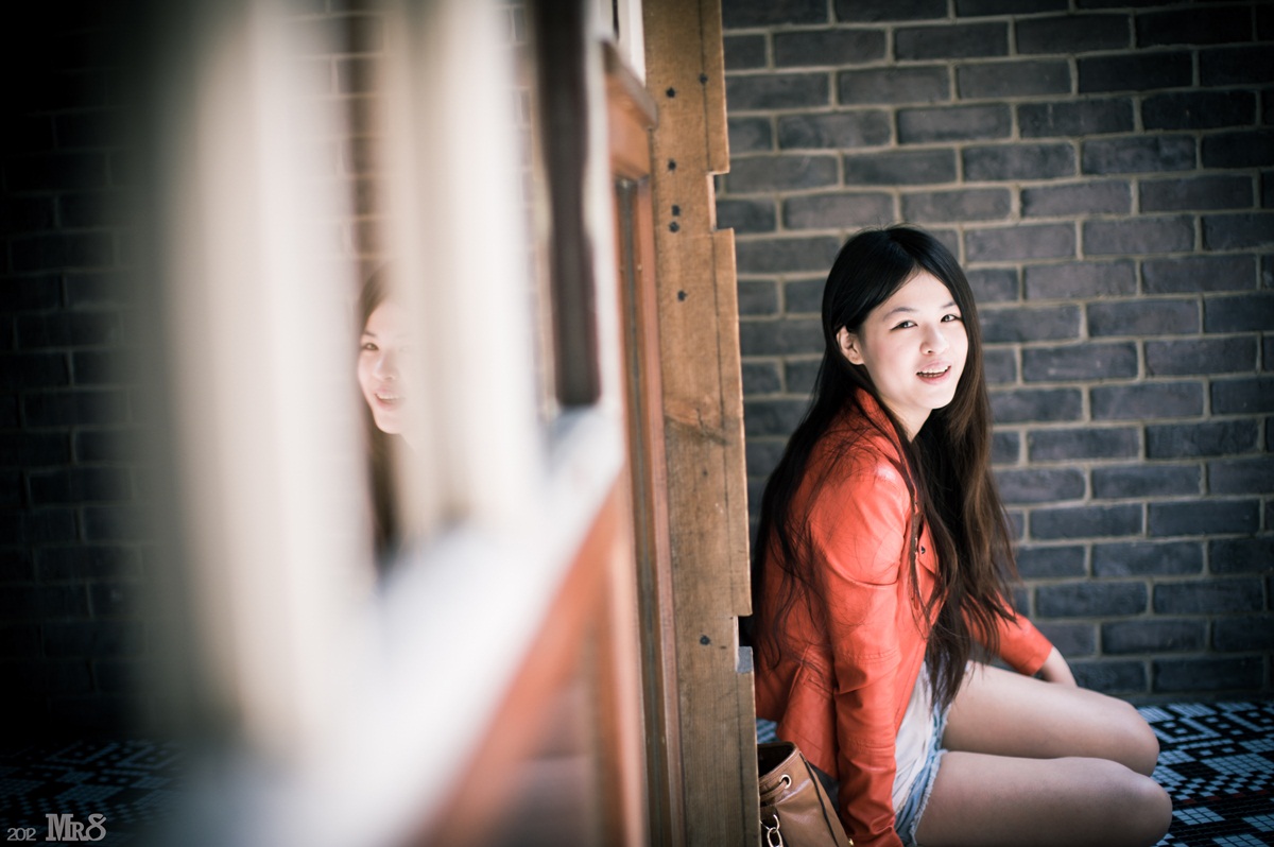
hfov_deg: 39.6
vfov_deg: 26.9
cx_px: 637
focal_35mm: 50
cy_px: 424
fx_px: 1768
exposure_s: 1/500
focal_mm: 50
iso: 200
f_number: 1.6
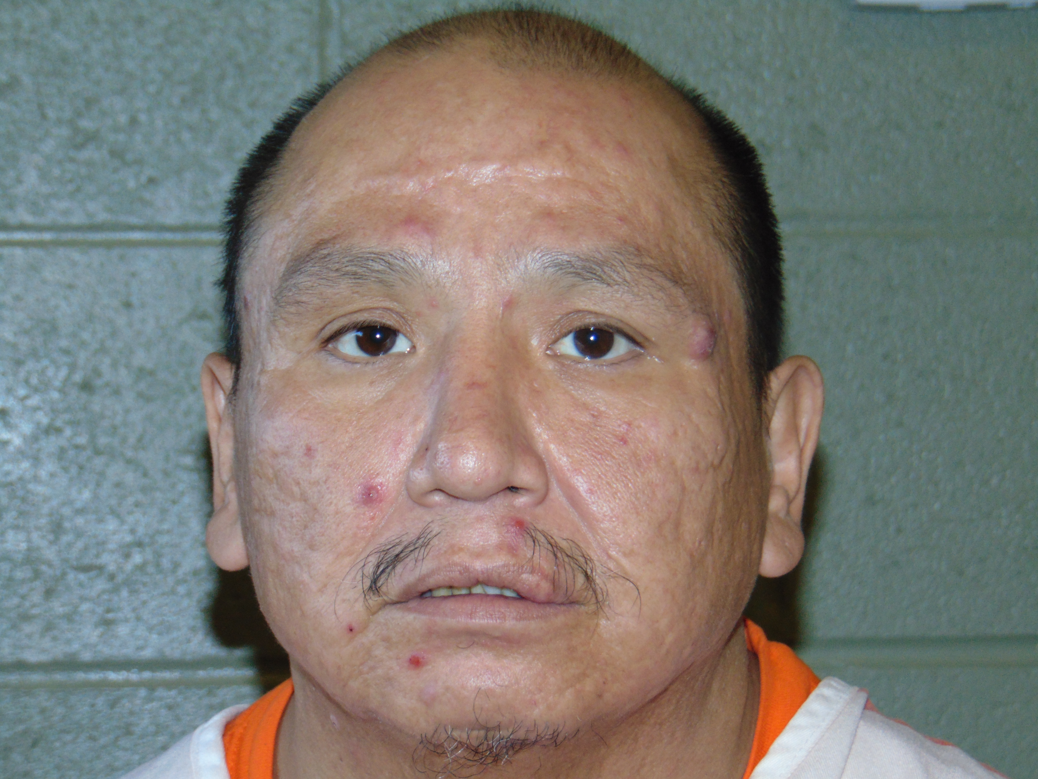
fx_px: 3988
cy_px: 390
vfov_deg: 11.1
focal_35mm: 133
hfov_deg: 14.8
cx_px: 519
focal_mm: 23.9
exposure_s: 1/60
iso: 200
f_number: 4
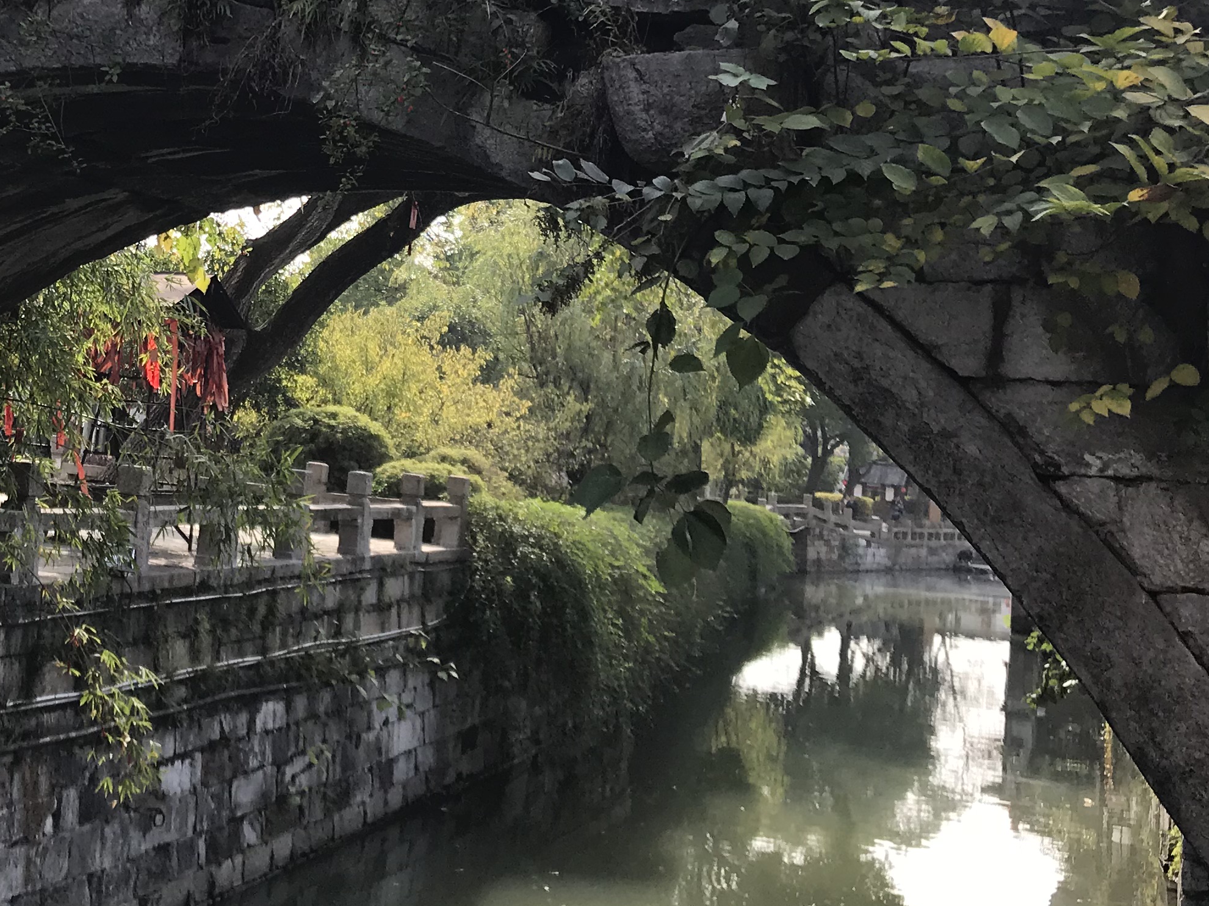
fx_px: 1990
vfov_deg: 25.3
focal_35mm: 57
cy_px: 215
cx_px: 220
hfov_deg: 32.7
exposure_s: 1/656
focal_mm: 3.99
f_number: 1.8
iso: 20
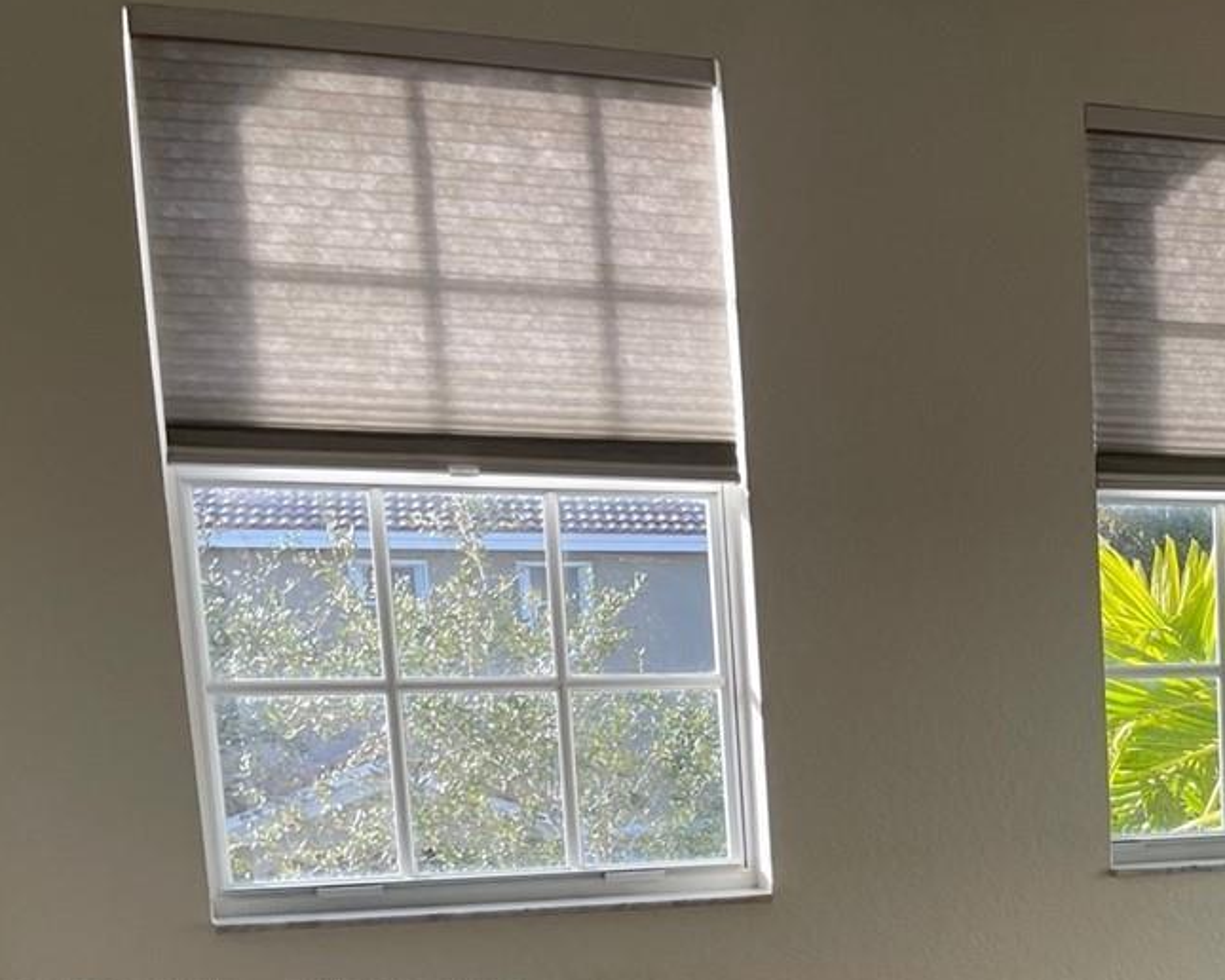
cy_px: 1008
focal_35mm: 63
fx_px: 2284
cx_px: 1440
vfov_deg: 23.1
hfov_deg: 26.9
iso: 32
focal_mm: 5.1
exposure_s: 1/430
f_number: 1.6
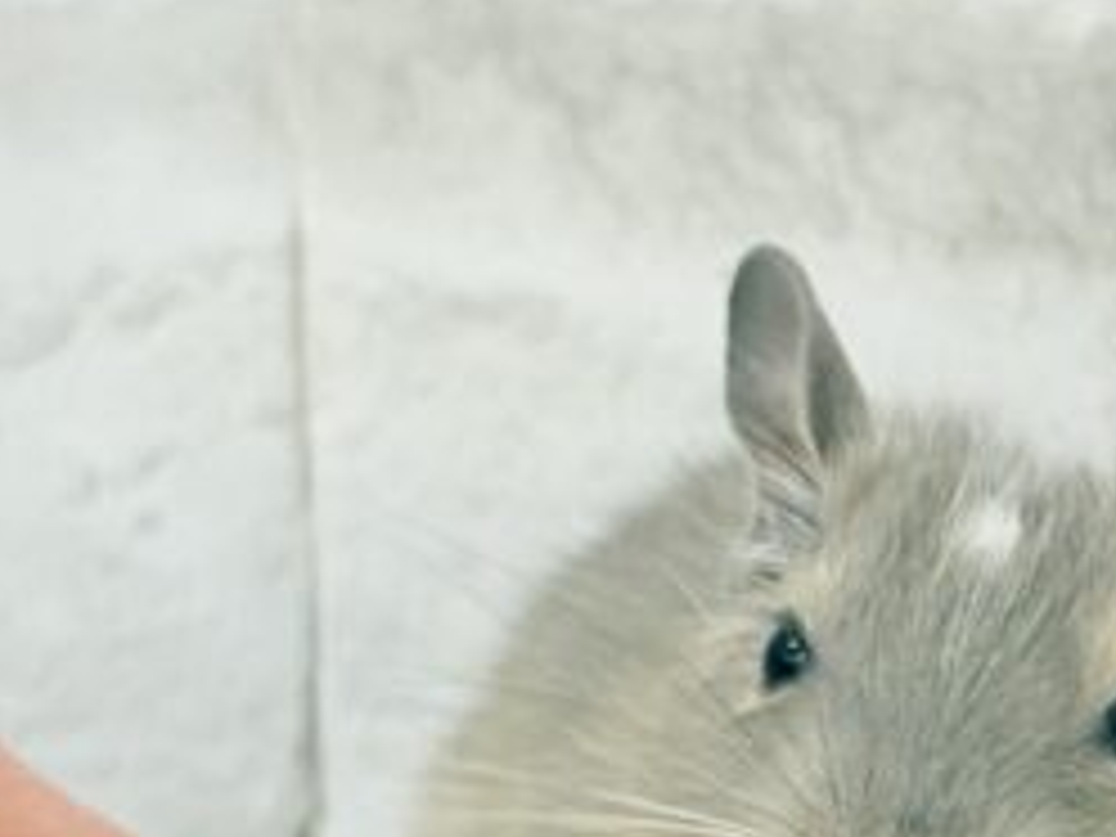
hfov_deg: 14.6
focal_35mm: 134
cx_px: 932
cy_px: 878
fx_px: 4320
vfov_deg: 10.9
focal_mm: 5.96
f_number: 1.6
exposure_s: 1/100
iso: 100
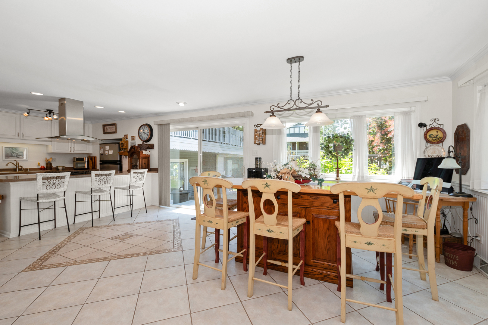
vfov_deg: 77.3
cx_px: 244
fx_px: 203
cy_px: 162
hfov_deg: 100.4
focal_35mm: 15
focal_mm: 10
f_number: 7.1
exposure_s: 1/50
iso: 250
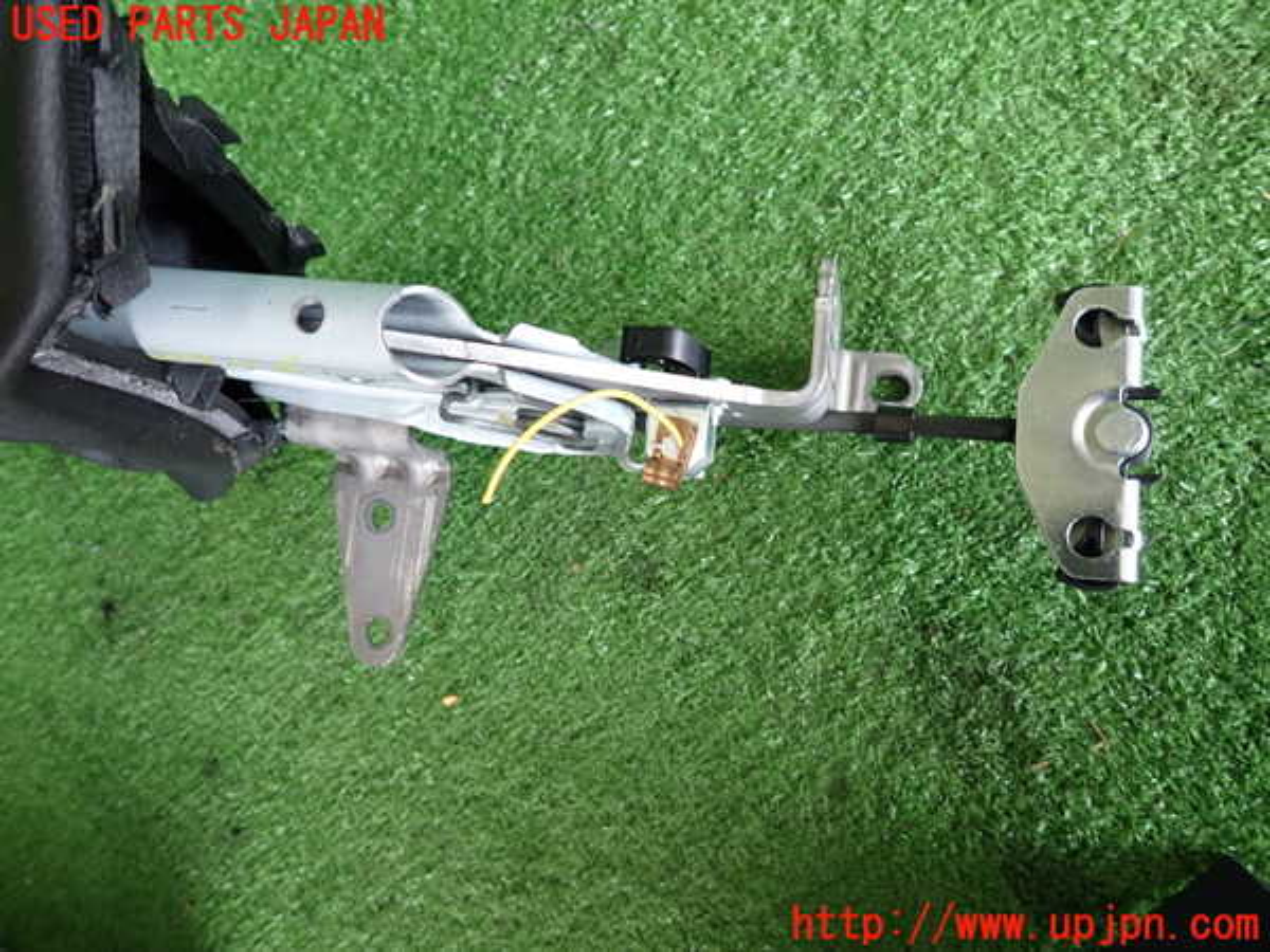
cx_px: 635
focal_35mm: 25
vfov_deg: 54.9
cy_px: 476
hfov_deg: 69.4
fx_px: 917
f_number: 2
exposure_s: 1/60
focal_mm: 4.5
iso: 200
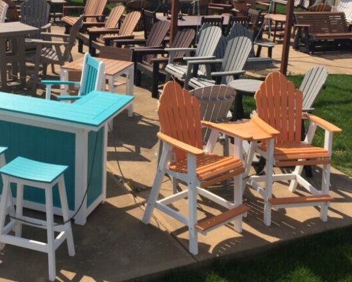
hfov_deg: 35.9
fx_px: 542
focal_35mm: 52
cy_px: 99
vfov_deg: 29.0
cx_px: 146
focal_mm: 4.15
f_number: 2.2
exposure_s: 1/2825
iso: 32
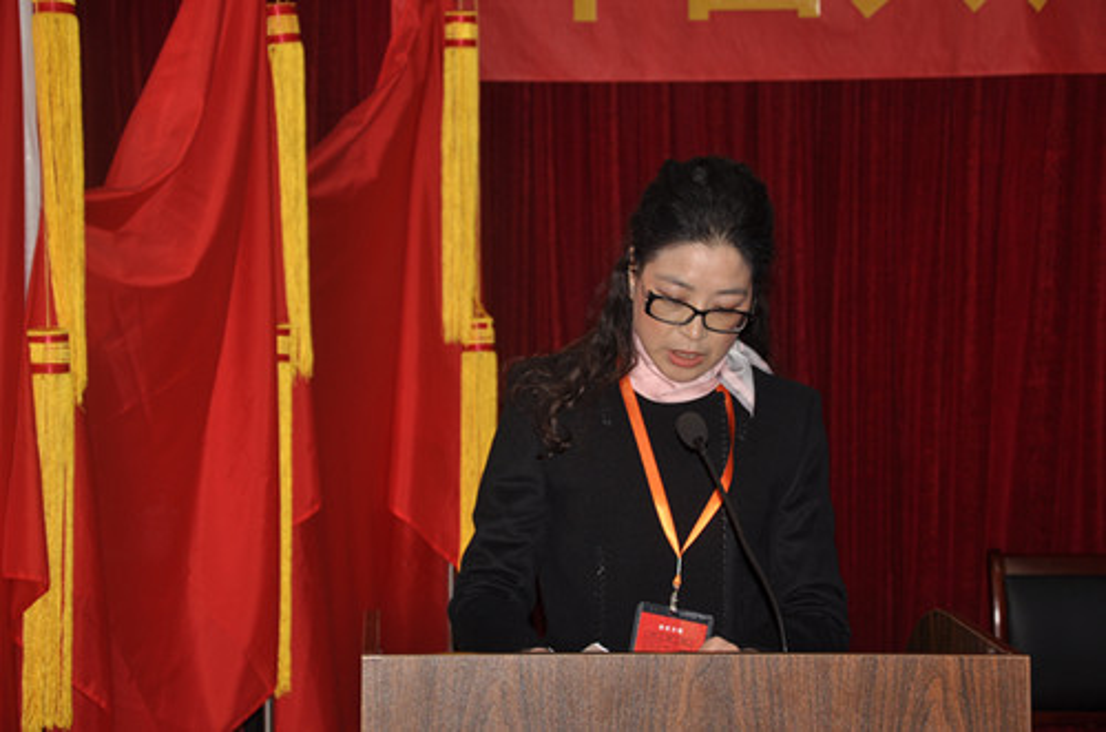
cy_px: 366
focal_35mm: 87
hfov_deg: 23.4
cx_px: 553
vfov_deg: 15.6
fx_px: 2667
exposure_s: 1/60
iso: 200
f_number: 5
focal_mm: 58
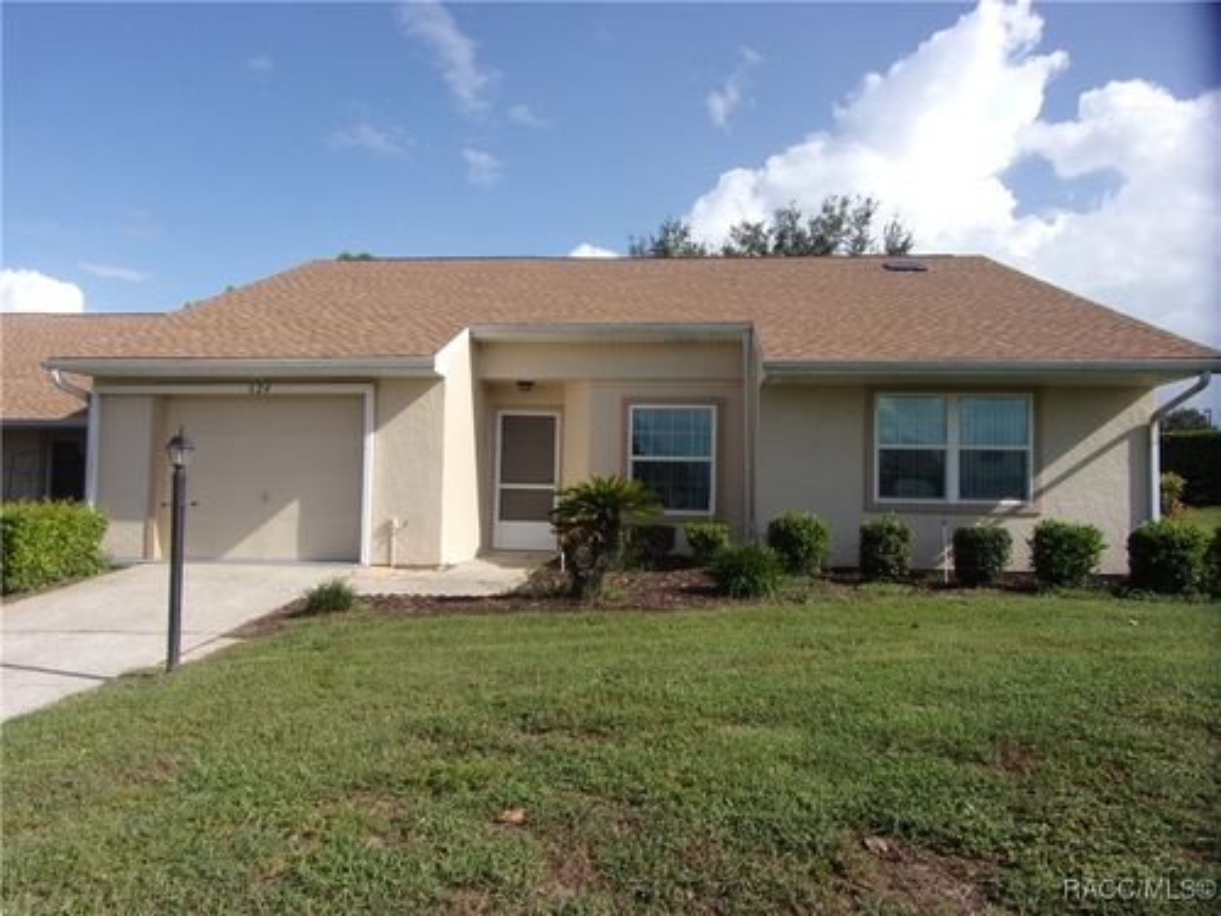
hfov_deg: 71.6
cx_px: 610
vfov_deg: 56.8
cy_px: 458
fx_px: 847
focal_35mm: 24
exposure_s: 1/1200
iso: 80
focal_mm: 4.3
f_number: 3.3
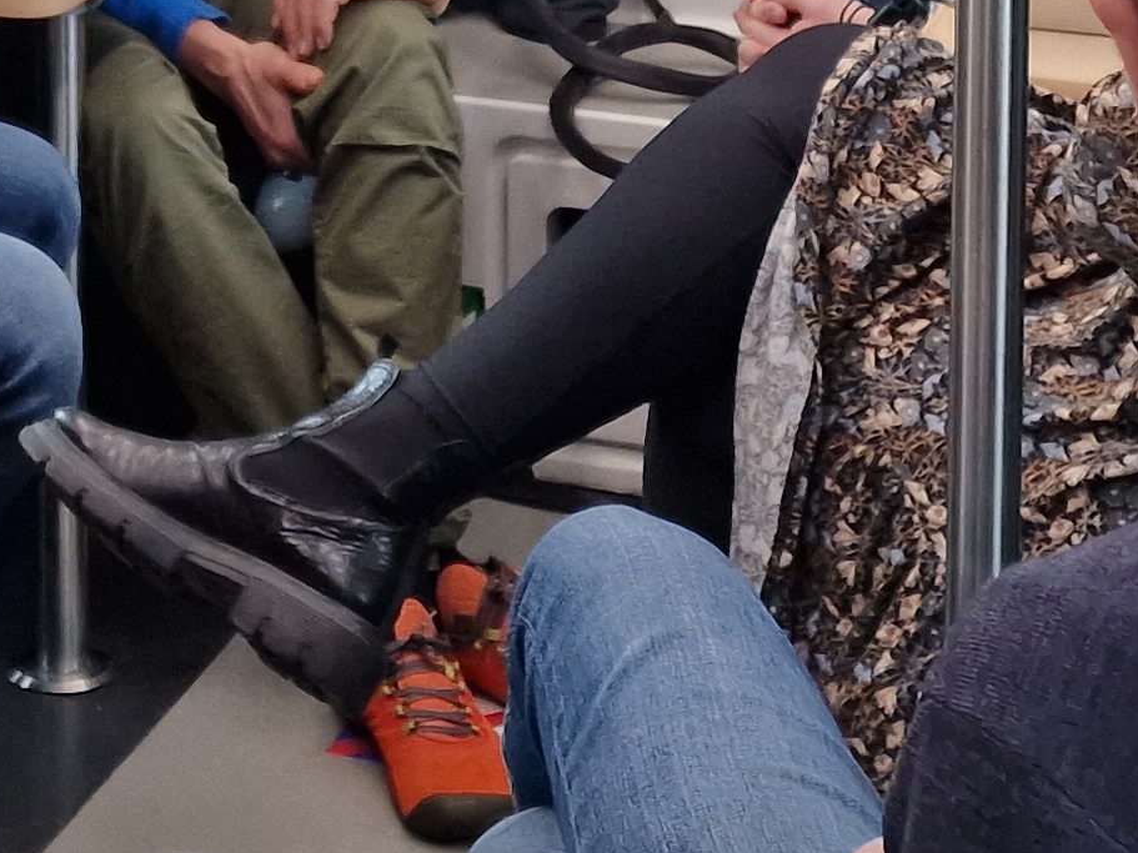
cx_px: 62
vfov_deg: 13.6
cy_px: -518
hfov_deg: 19.0
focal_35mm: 101
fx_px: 3320
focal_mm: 6.4
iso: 250
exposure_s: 1/100
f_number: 1.8
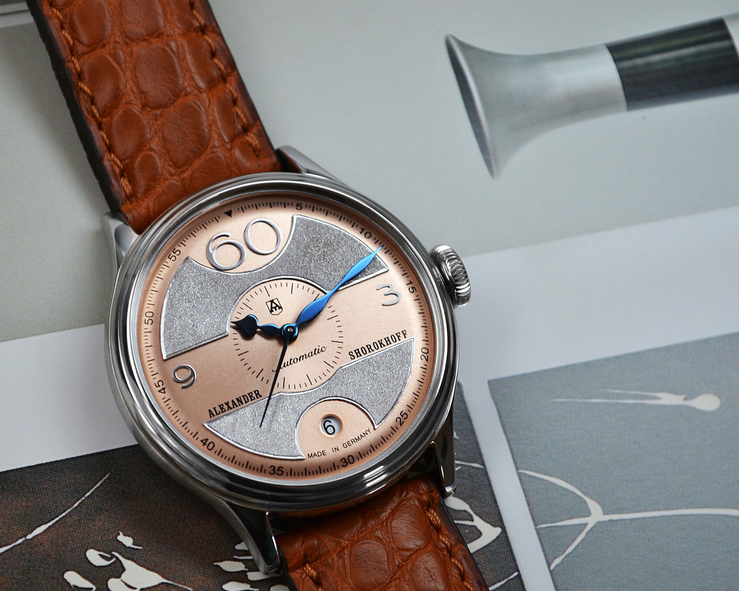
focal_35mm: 118
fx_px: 2574
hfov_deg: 16.3
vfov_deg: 13.1
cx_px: 297
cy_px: 345
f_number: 5.6
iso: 160
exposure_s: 1/125
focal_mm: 55
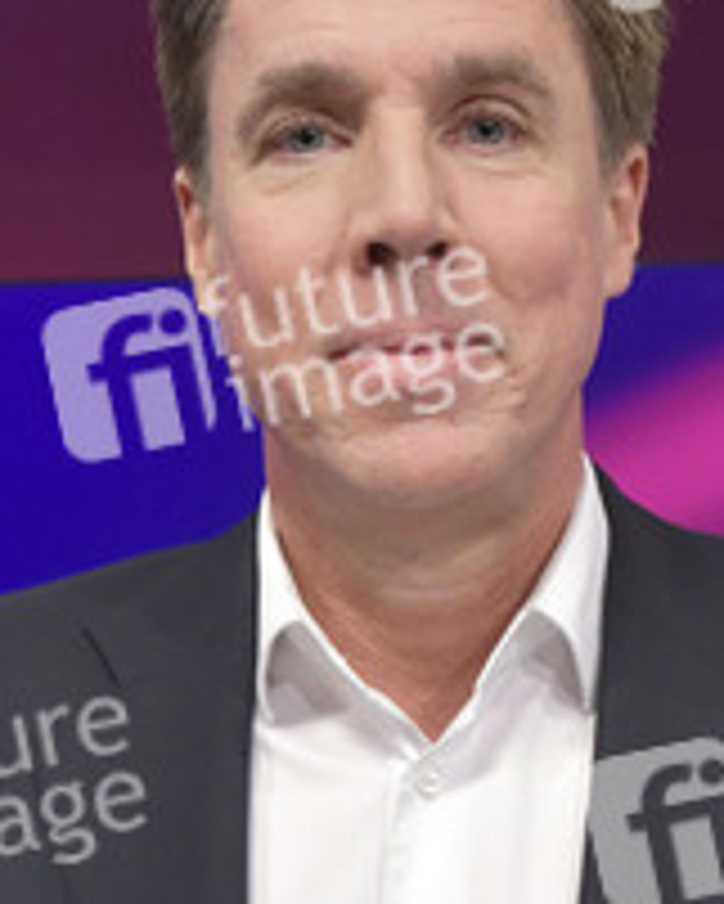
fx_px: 1900
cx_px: 405
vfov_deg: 26.6
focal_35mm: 71
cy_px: 580
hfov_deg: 21.6
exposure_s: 1/200
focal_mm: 38
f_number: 5.6
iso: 2000
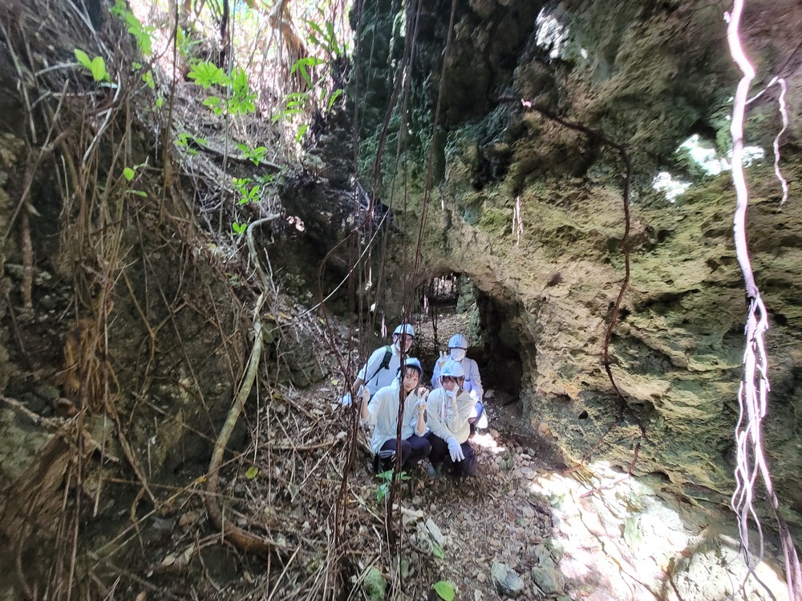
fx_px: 301
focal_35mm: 13
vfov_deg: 89.9
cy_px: 300
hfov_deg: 106.2
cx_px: 401
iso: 400
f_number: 2.2
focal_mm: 2.2
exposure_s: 1/33
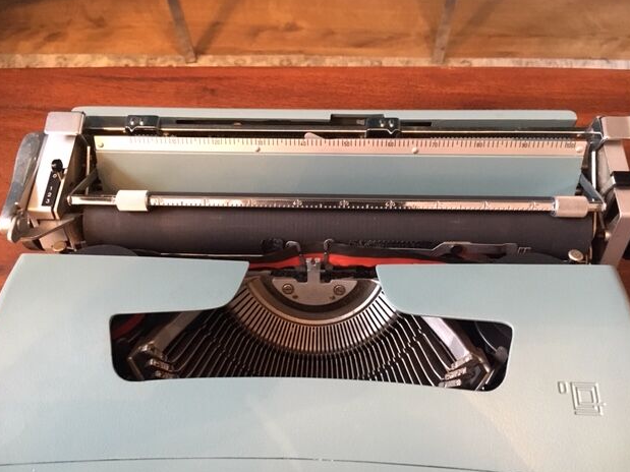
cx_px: 316
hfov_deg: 60.0
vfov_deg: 46.8
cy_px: 232
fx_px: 546
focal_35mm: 30
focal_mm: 4.15
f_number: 2.2
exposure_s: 1/17
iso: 320
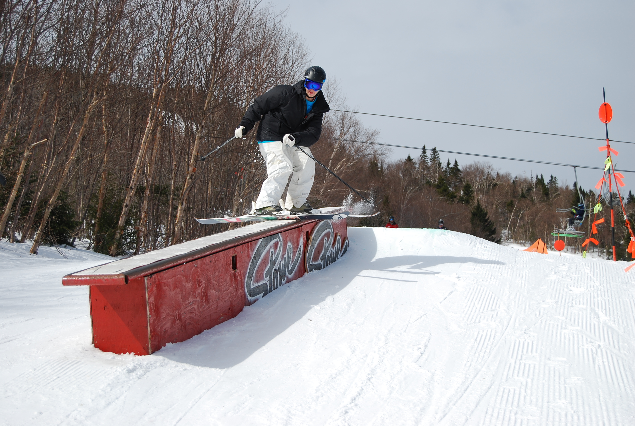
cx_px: 318
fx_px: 1061
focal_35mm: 60
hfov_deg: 33.3
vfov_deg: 22.7
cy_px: 213
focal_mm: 40
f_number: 5
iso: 110
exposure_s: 1/1000
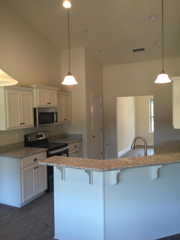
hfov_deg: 48.2
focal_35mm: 29
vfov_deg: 61.7
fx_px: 201
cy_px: 120
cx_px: 90
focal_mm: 4.15
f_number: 2.2
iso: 50
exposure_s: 1/30
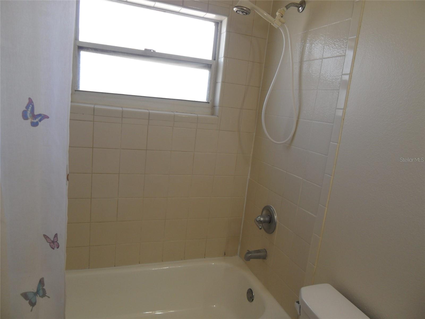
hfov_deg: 71.6
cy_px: 160
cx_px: 212
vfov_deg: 56.8
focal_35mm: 24
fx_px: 295
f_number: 2.8
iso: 80
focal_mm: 4.3
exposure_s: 1/60
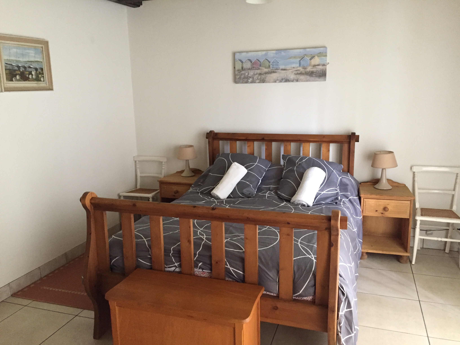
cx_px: 230
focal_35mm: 29
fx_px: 385
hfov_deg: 61.7
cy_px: 172
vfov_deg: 48.2
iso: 250
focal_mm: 4.15
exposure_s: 1/25
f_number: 2.2
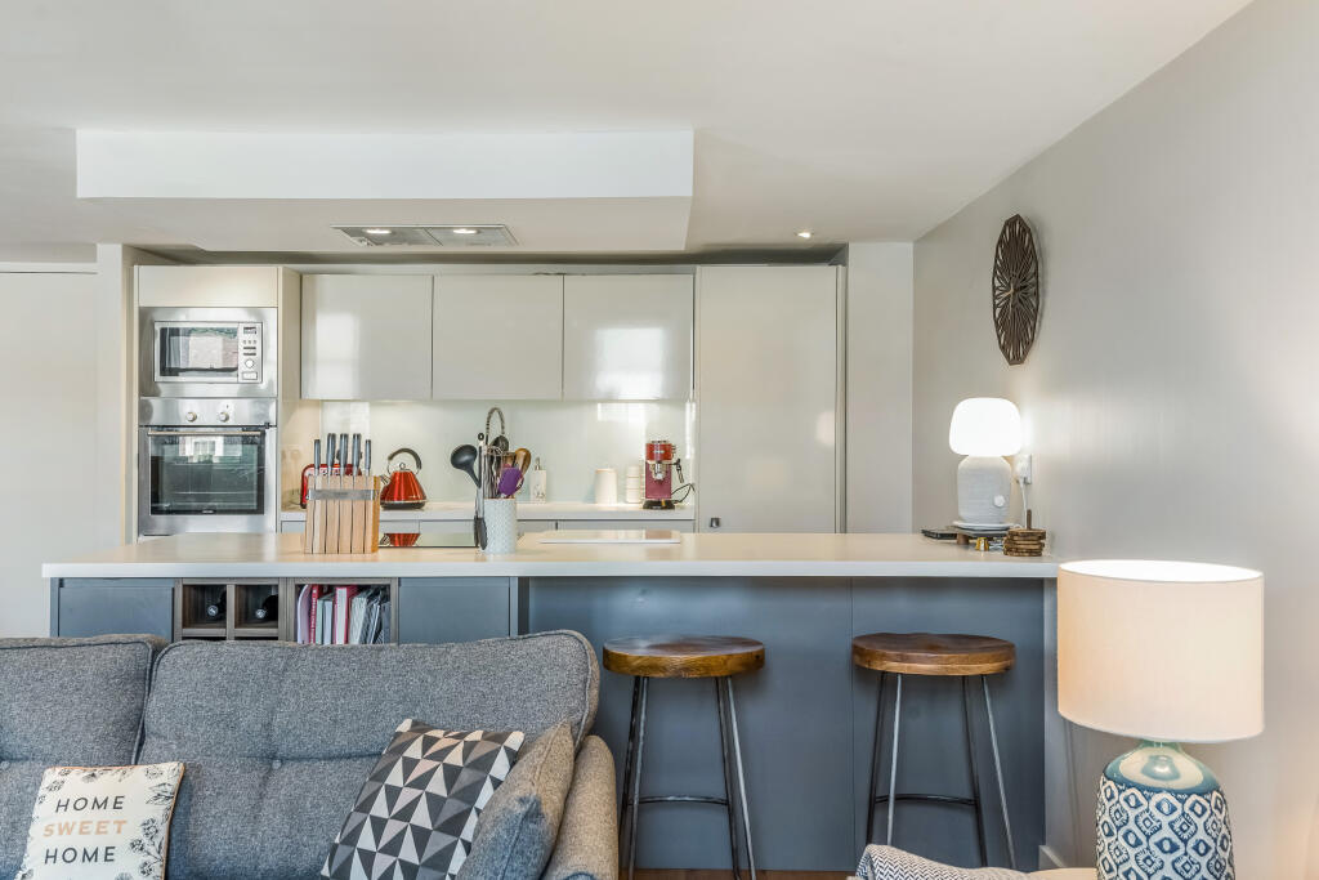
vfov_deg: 41.1
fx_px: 1173
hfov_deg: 58.7
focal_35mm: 32
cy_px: 440
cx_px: 660
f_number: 9
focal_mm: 32
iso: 640
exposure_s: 1/13
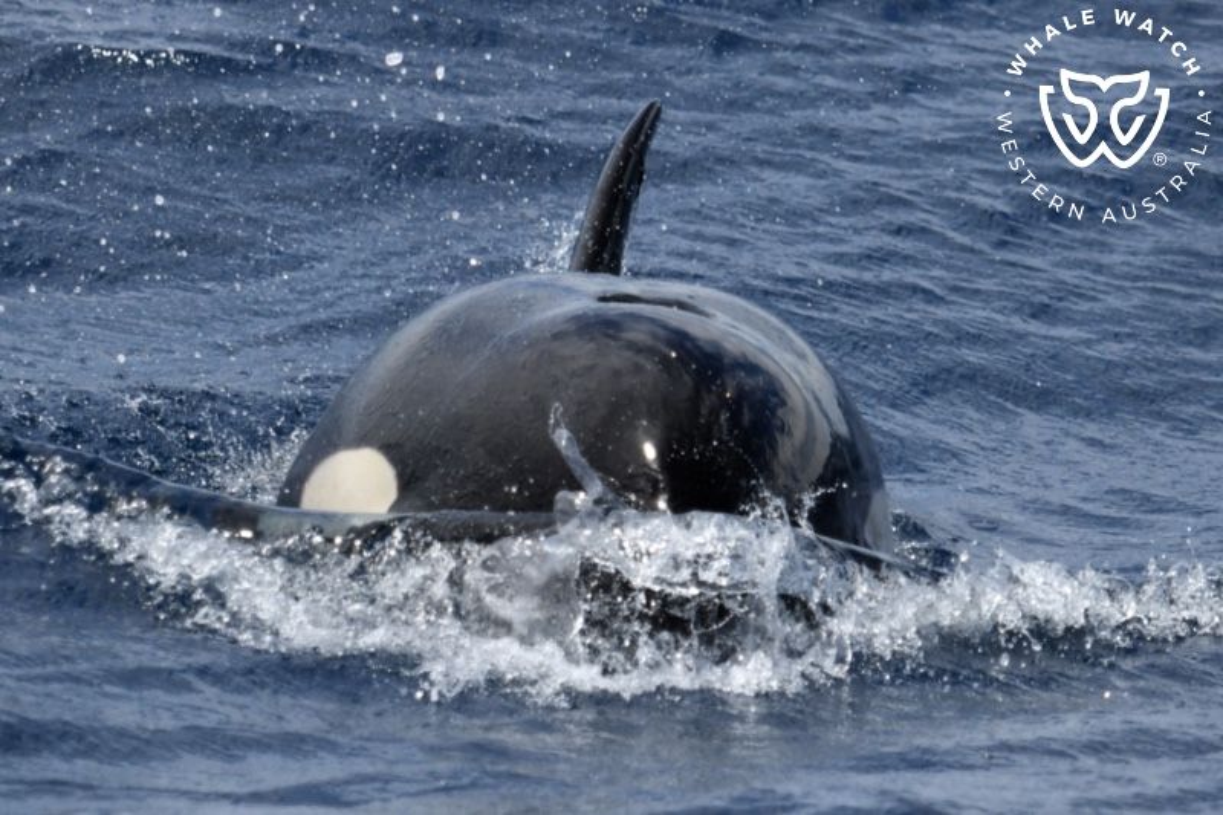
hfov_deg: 4.6
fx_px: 15283
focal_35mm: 450
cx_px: 612
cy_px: 408
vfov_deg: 3.1
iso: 900
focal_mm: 450
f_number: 6
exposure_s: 1/8000
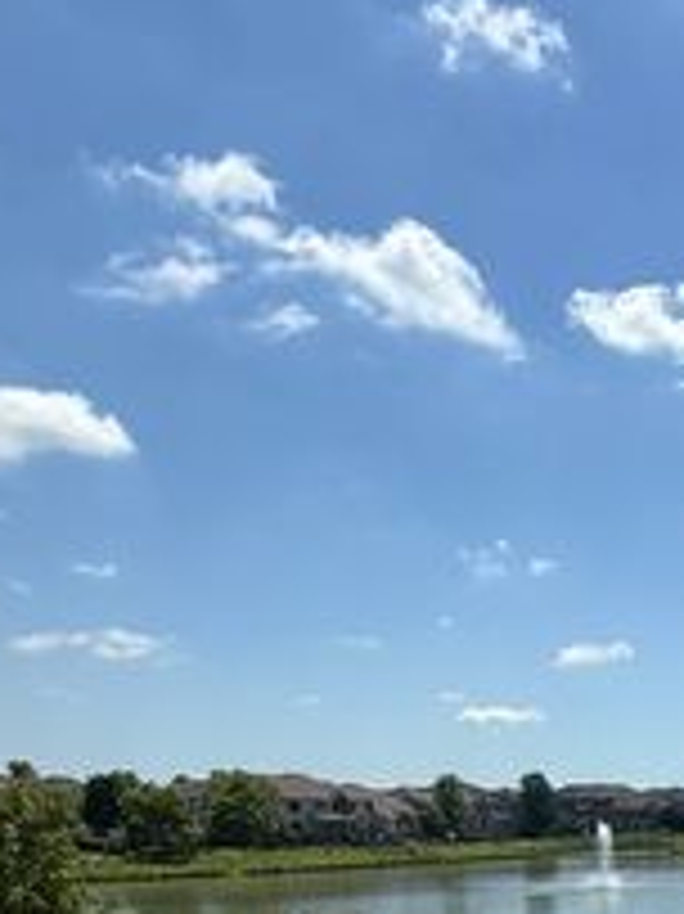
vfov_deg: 34.8
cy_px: 1033
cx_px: 868
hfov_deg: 27.0
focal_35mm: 46
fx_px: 1213
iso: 50
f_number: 2.2
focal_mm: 2.22
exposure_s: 1/2506
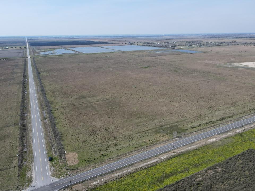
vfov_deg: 56.8
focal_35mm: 24
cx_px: 128
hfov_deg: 71.6
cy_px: 96
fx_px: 177
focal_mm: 4.5
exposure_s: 1/640
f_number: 2.8
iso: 100
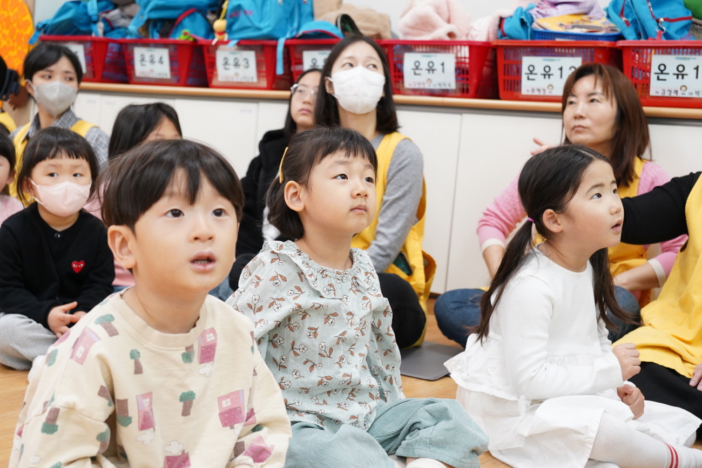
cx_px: 351
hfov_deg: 39.6
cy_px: 234
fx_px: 975
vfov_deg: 27.0
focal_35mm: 50
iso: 2500
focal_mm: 50
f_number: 5.6
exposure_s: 1/60
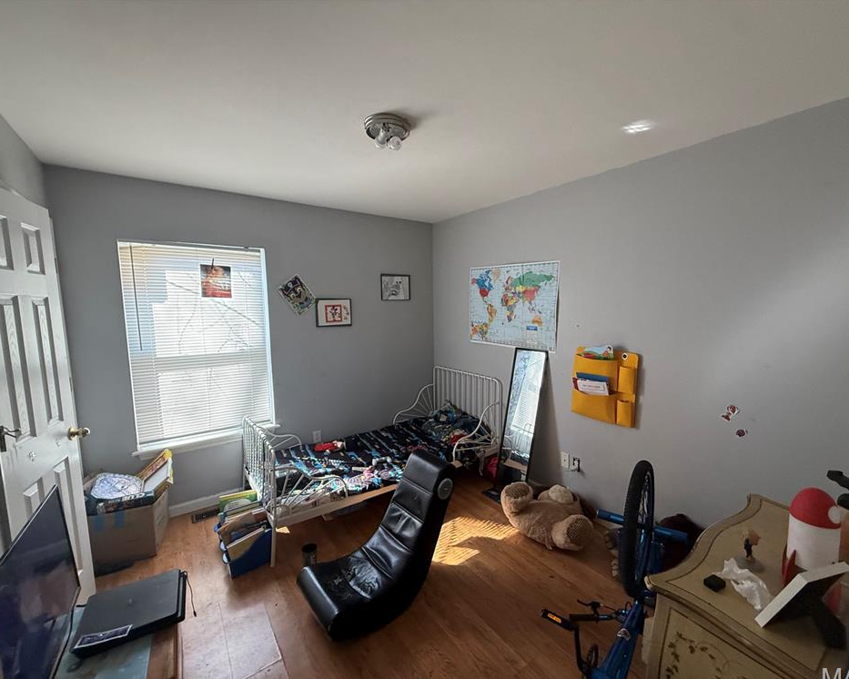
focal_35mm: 15
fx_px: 377
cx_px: 447
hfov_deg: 96.7
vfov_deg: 84.0
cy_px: 348
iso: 320
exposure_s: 1/99
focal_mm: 2.22
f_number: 2.2
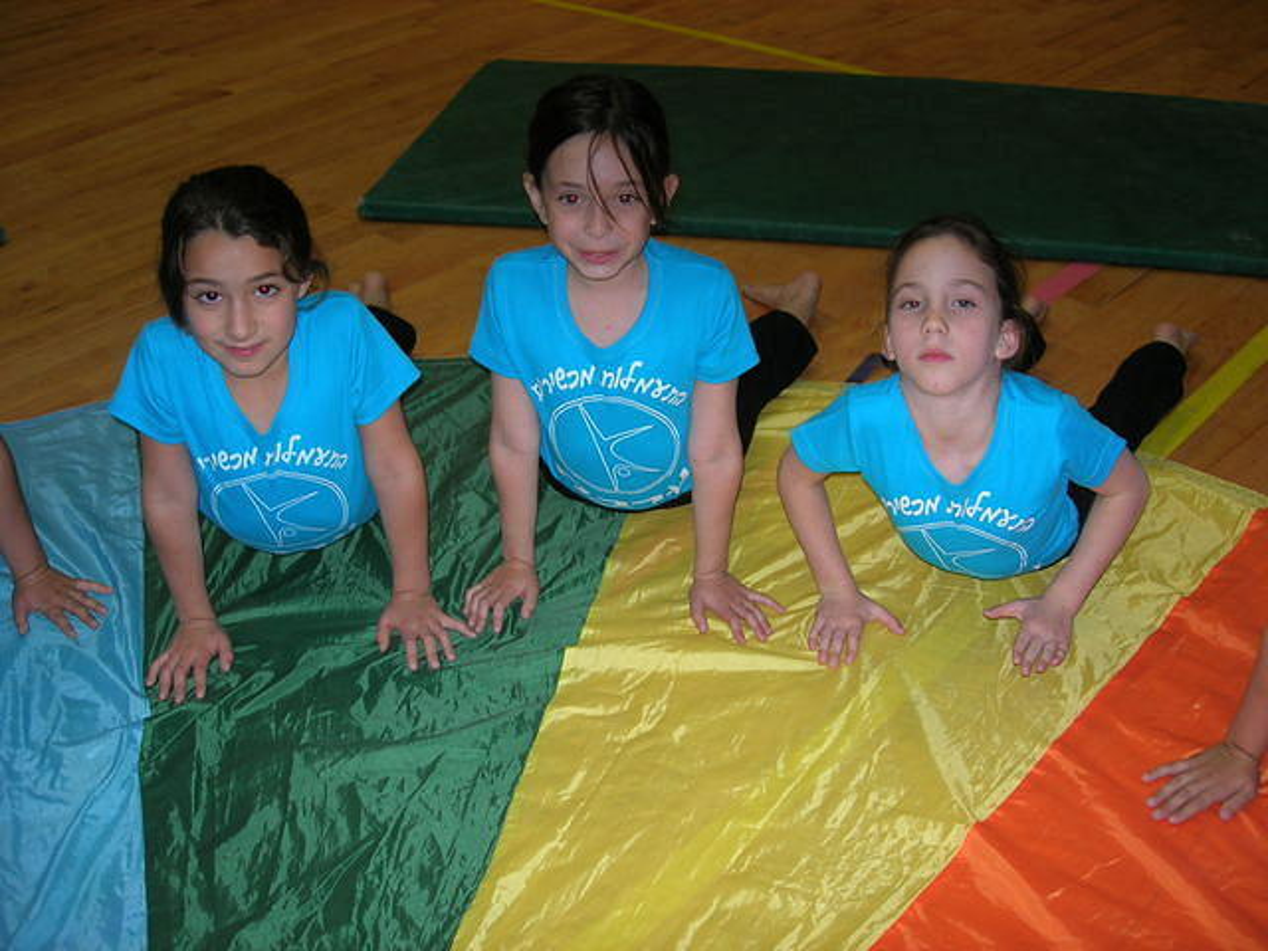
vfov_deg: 37.7
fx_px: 1392
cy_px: 476
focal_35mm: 38
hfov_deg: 49.0
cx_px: 634
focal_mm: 7.8
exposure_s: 1/60.1
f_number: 2.8
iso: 64
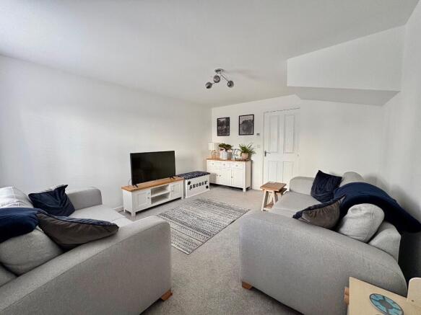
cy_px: 158
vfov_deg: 85.7
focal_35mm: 14
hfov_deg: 102.1
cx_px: 210
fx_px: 170
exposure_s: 1/60
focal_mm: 2.22
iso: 250
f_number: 2.2
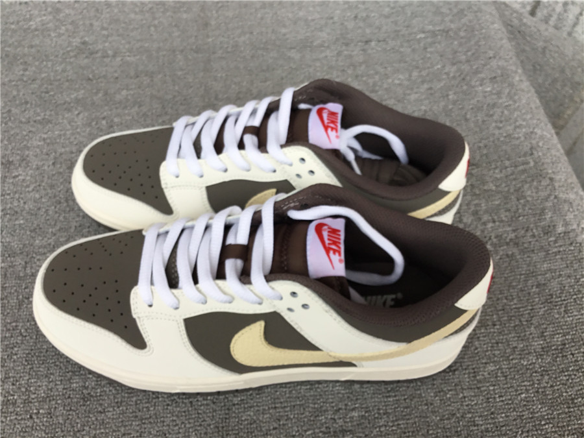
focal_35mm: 31
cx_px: 292
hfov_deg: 58.4
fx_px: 523
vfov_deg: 45.4
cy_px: 219
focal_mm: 3.3
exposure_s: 1/100
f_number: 2.4
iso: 25
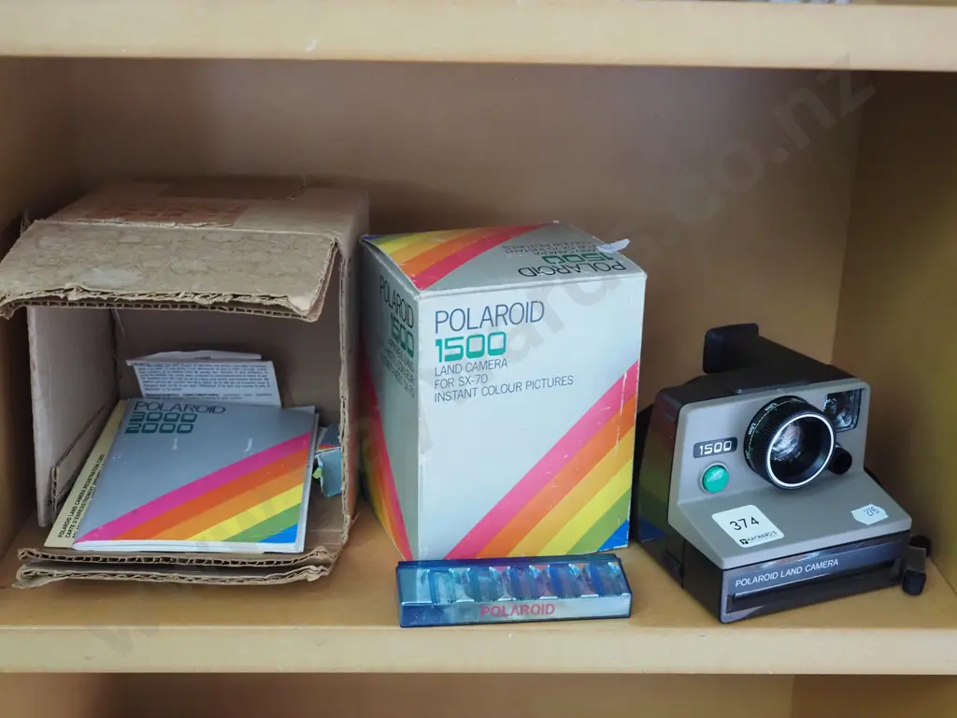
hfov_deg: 42.9
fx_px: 1216
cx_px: 478
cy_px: 359
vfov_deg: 32.9
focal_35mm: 44
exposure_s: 1/40
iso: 3200
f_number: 5.6
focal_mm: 22
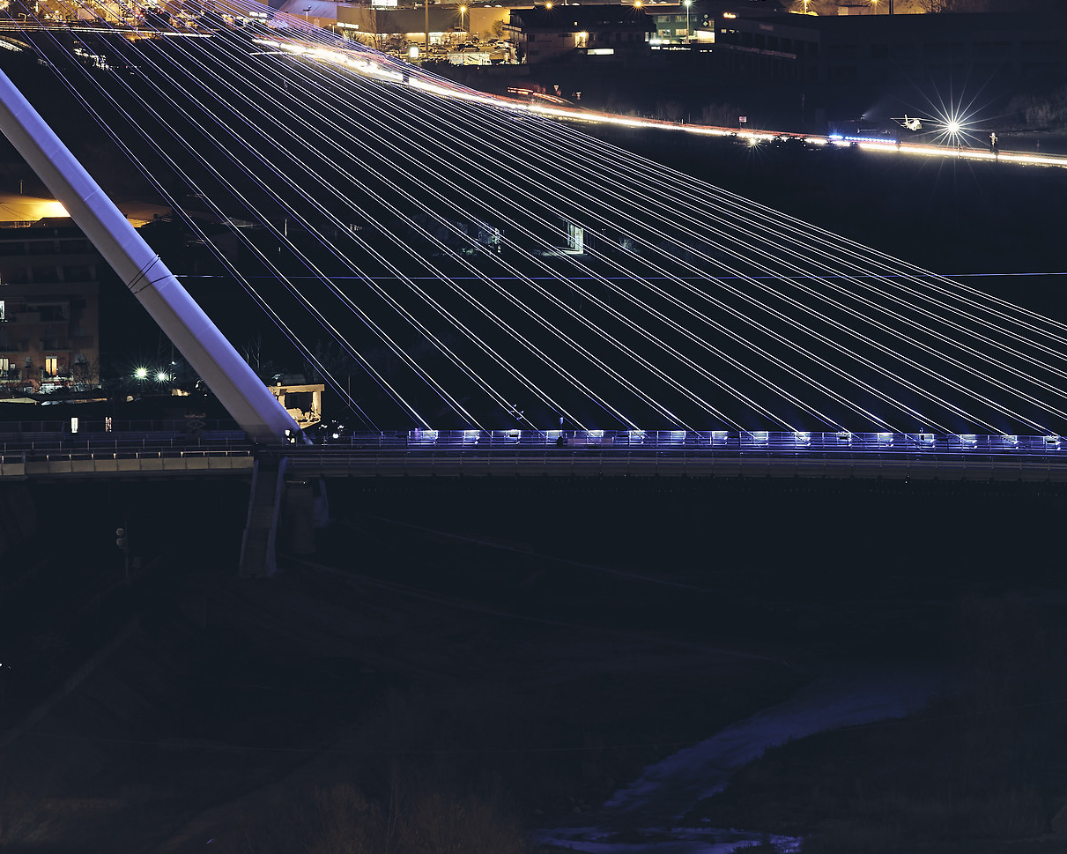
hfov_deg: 5.2
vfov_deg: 4.2
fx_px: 11748
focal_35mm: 372
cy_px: 160
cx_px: 588
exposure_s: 13
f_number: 5.6
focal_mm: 200
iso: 100
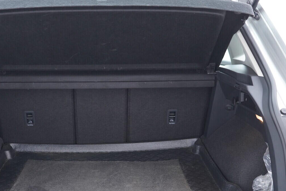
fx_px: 405
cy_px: 118
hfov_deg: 38.5
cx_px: 100
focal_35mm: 51
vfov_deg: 26.4
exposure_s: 1/40
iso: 500
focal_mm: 24
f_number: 2.8
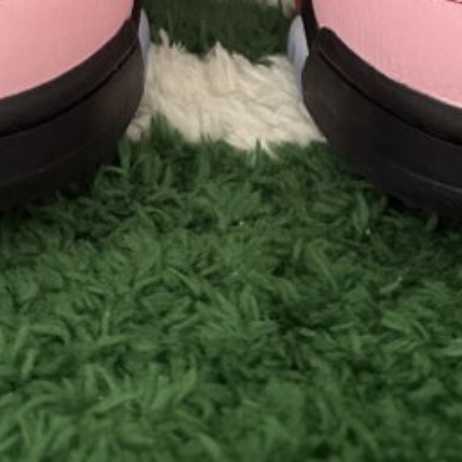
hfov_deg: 20.4
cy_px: -370
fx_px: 1283
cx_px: 224
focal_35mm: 85
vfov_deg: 16.9
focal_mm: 6.86
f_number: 1.78
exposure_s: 1/50
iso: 500
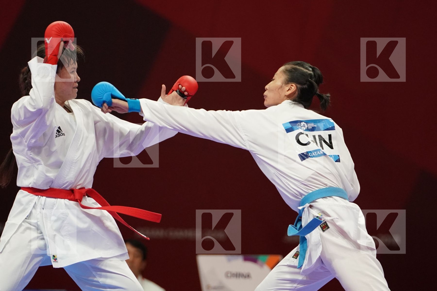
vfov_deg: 4.0
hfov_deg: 6.0
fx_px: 4188
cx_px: 218
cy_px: 146
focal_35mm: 345
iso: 4000
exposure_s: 1/1000
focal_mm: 230
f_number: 4
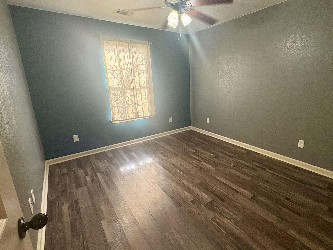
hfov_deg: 87.3
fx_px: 173
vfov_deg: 71.6
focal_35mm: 18
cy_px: 120
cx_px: 189
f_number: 2.2
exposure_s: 1/60
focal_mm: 2.22
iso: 250
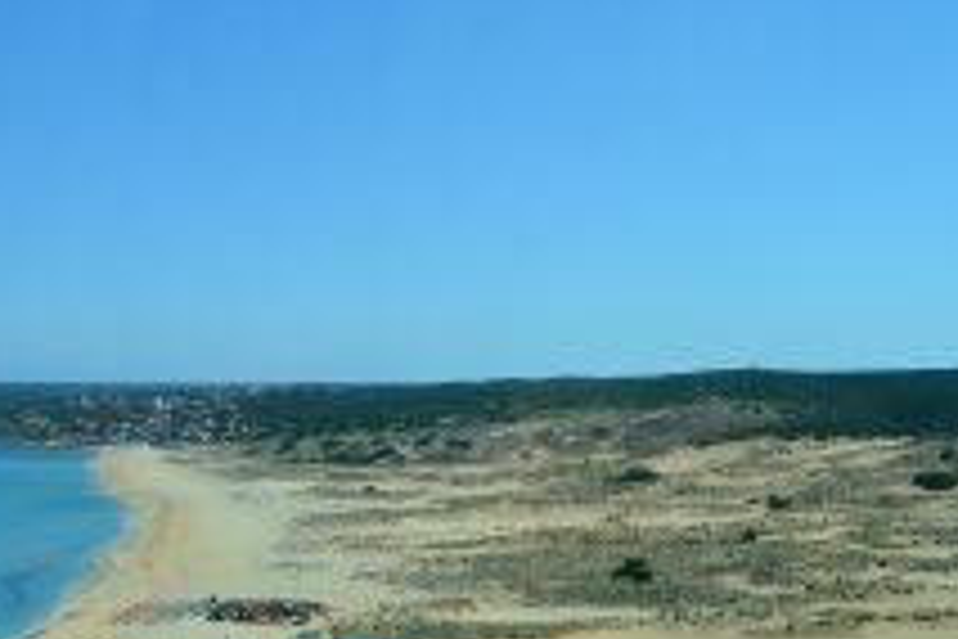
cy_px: 369
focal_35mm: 57
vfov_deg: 23.8
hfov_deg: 33.5
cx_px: 121
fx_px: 1517
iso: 360
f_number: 11
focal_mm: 18
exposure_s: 1/500
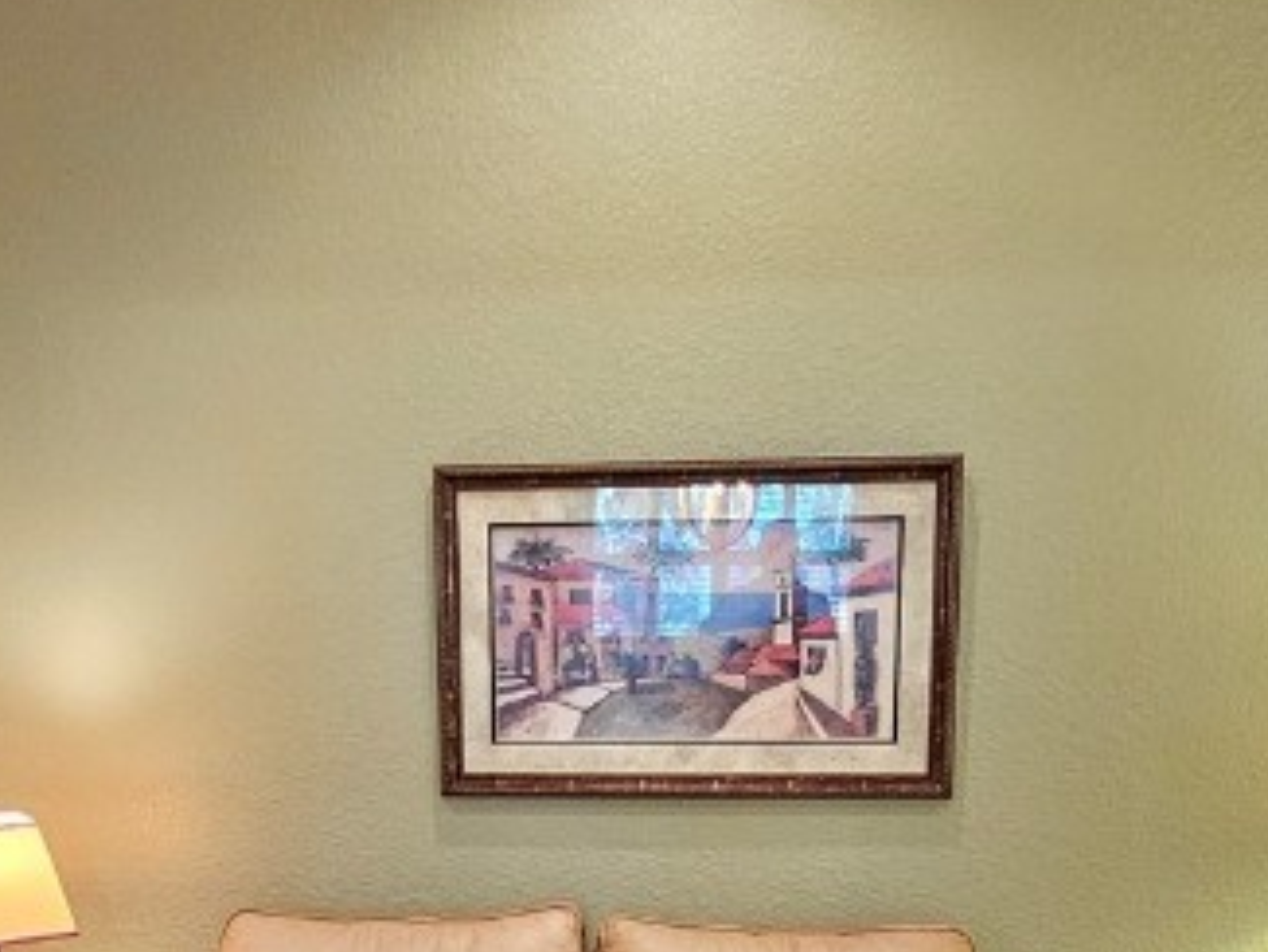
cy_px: 940
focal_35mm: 41
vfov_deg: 32.5
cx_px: 535
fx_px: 1502
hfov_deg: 45.6
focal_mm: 2.2
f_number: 2.2
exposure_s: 1/30
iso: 320
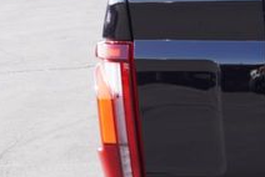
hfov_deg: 14.6
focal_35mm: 116
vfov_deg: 11.8
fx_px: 855
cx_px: 526
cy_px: 168
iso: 100
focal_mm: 16
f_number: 5.6
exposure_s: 1/100
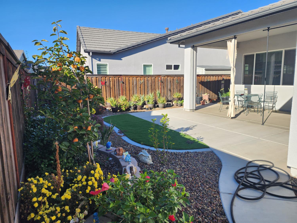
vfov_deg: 58.9
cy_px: 112
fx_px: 197
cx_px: 148
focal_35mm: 23
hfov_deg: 73.9
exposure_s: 1/668
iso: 12
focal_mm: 6.4
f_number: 1.8
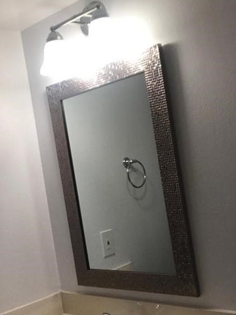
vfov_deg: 38.0
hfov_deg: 29.0
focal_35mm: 50
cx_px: 91
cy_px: 191
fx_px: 455
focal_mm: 2.87
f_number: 2.2
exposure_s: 1/30
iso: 25
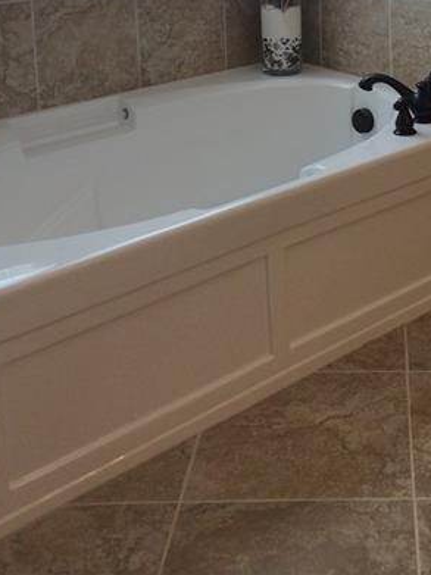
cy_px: 12
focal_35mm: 59
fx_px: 980
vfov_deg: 30.6
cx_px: 384
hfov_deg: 24.1
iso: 64
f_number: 2.2
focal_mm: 4.12
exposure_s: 1/120
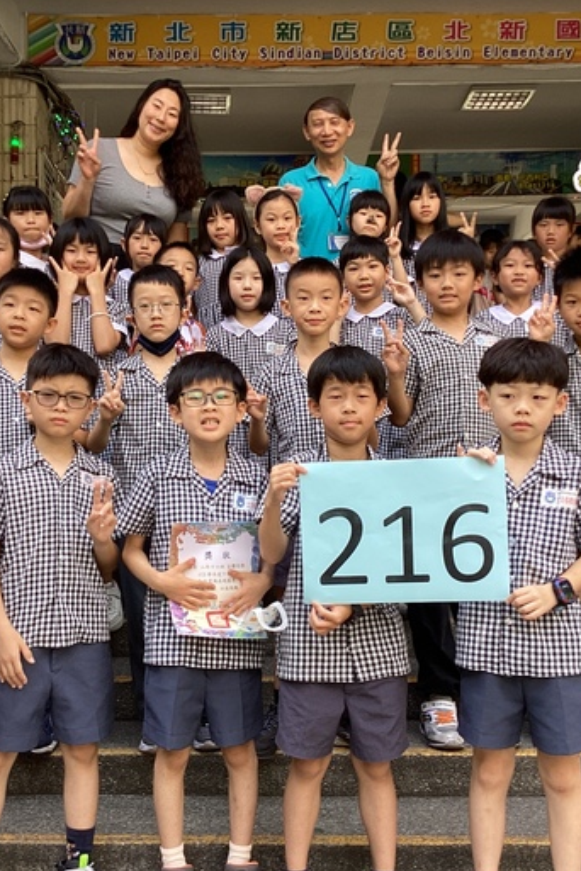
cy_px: 437
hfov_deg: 30.5
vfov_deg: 44.5
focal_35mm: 44
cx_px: 250
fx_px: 1065
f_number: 2.4
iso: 32
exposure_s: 1/120
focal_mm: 3.3
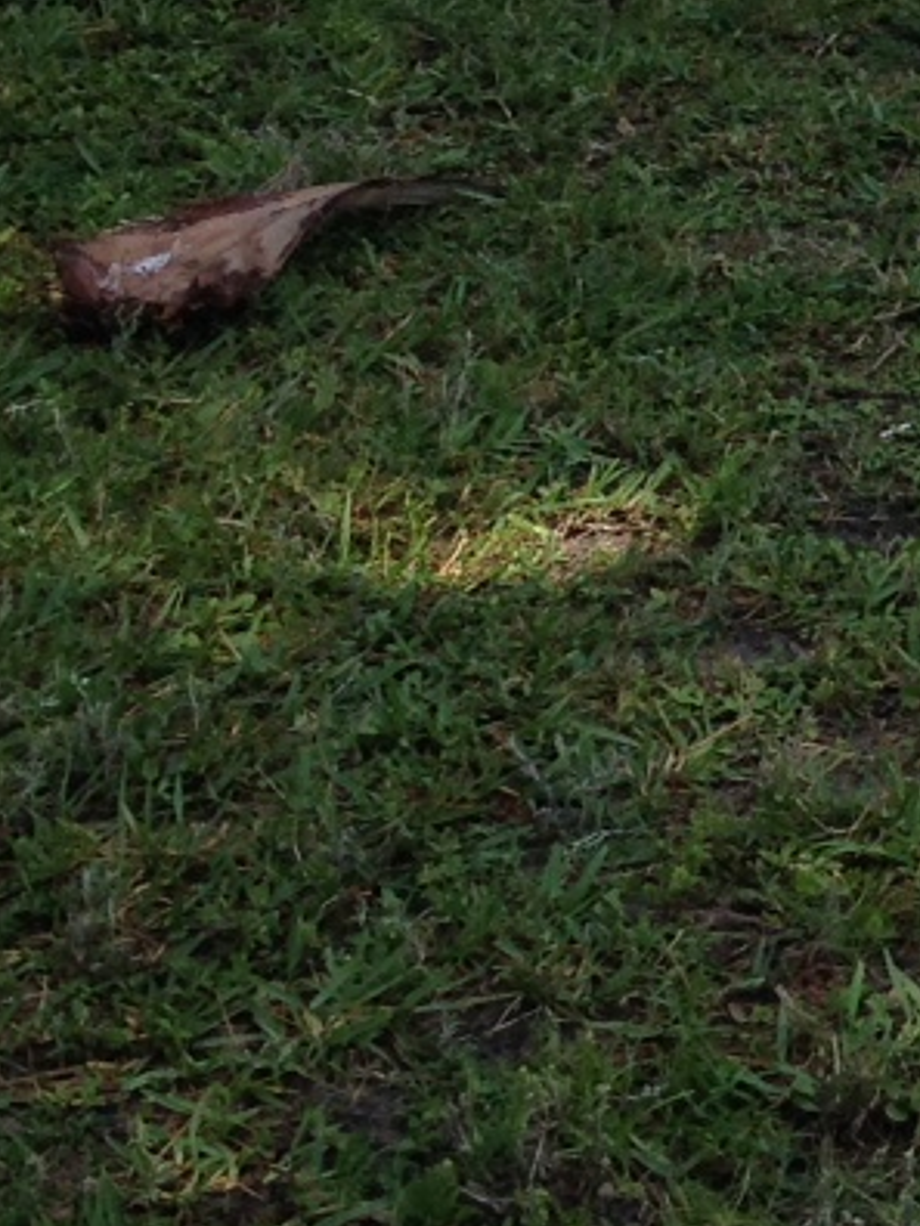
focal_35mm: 136
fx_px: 4819
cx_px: 1400
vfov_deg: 14.1
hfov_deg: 10.5
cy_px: -241
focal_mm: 4.12
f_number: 2.4
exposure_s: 1/786
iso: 50
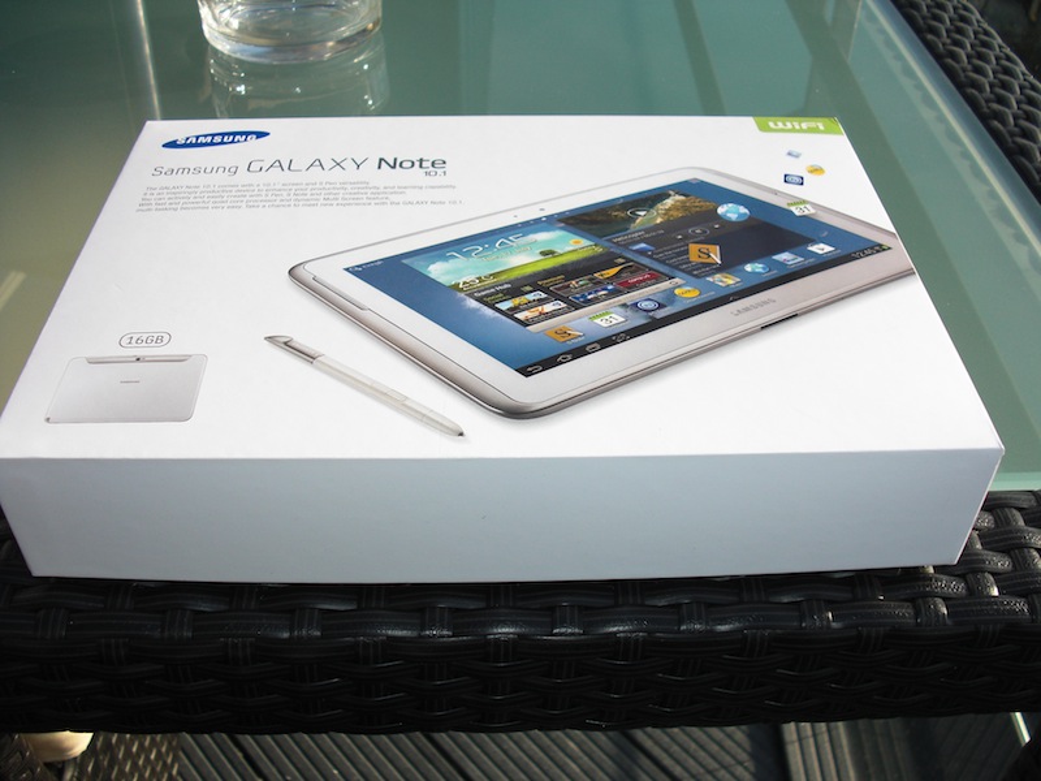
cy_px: 390
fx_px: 1083
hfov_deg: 51.4
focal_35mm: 36
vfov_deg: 39.7
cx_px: 520
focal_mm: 6.3
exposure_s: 1/640
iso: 50
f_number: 2.8
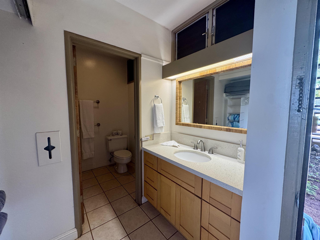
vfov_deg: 85.7
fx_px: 129
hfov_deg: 102.1
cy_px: 120
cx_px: 160
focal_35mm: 14
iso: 200
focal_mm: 2.22
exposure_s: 1/120
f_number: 2.2
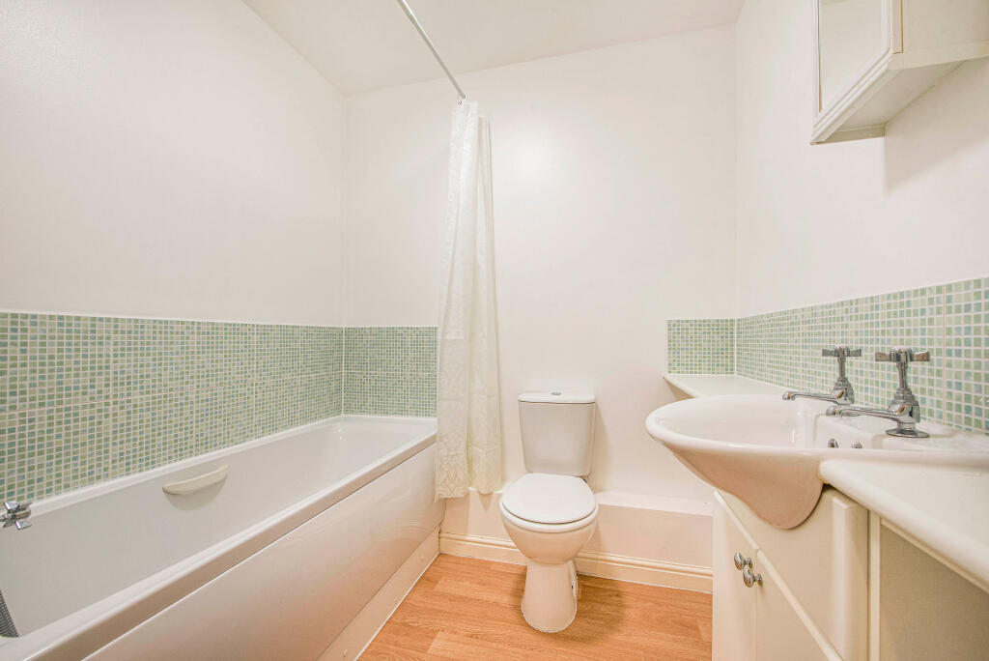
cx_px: 494
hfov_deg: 104.2
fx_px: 385
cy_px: 330
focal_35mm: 14
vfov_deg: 81.3
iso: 250
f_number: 10
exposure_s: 1/10
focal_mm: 14
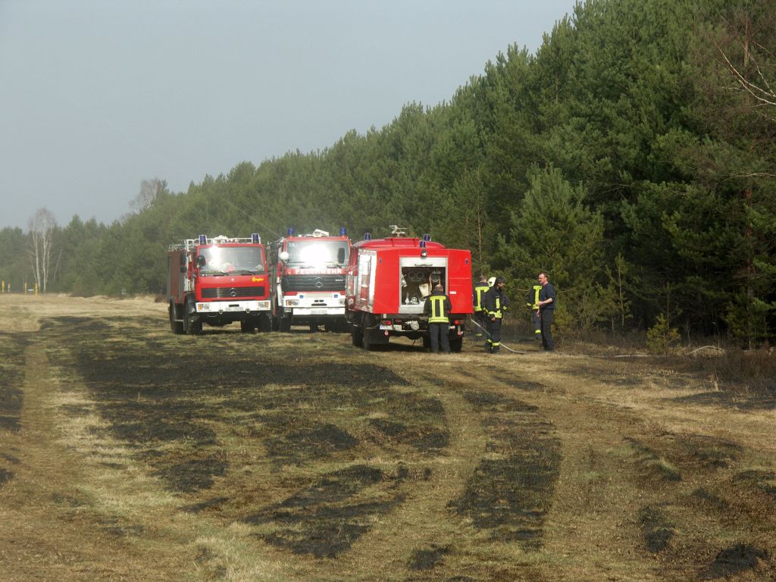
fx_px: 3251
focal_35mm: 145
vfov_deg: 10.2
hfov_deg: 13.6
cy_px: 291
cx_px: 388
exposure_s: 1/320
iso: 50
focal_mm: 37.4
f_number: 4.5
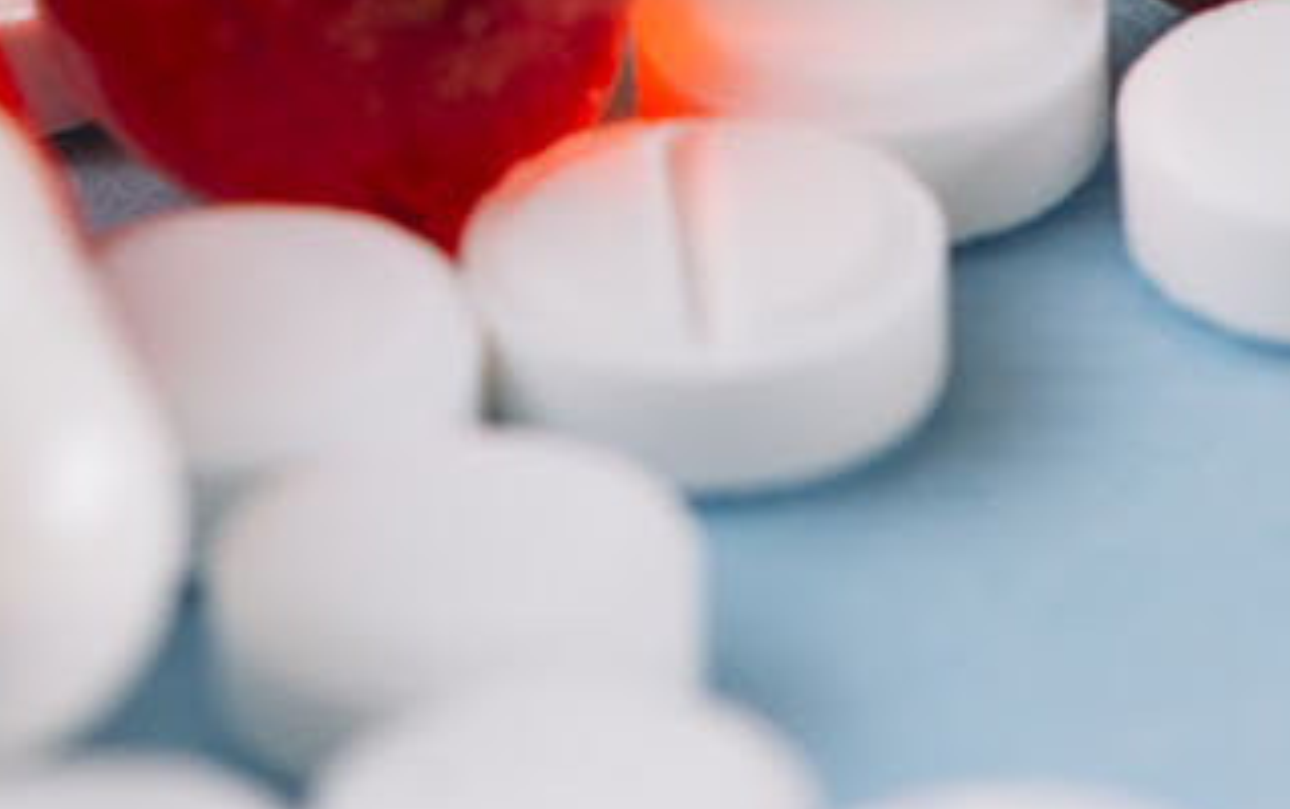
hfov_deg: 3.8
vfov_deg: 2.4
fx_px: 19107
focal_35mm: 543
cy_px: -1193
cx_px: -772
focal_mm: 105
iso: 160
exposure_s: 1/160
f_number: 10
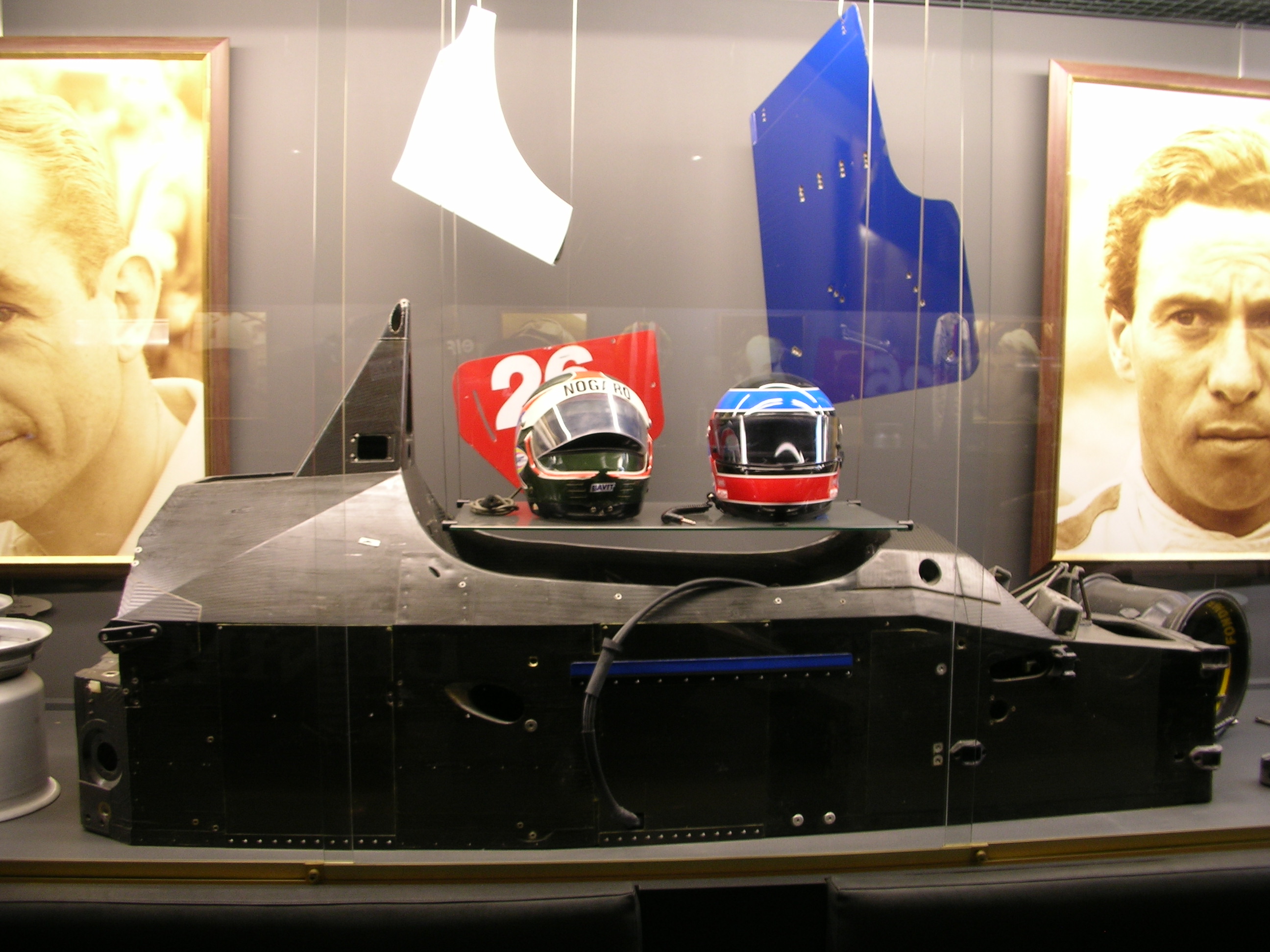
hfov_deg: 52.6
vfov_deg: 40.7
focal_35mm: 35
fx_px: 1284
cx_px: 635
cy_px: 476
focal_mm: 5.8
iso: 61
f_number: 3
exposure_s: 1/3.9
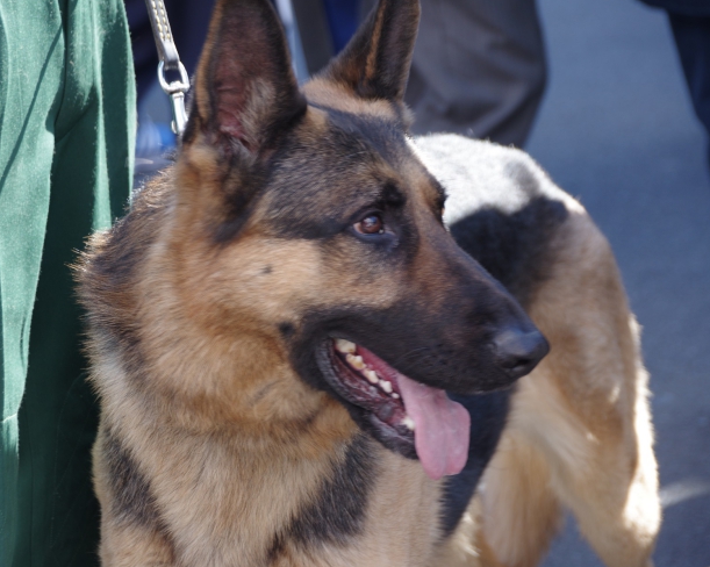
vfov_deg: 8.7
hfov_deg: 10.8
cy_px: 284
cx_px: 301
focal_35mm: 178
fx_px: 3738
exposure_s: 1/80
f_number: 5.6
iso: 200
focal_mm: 105
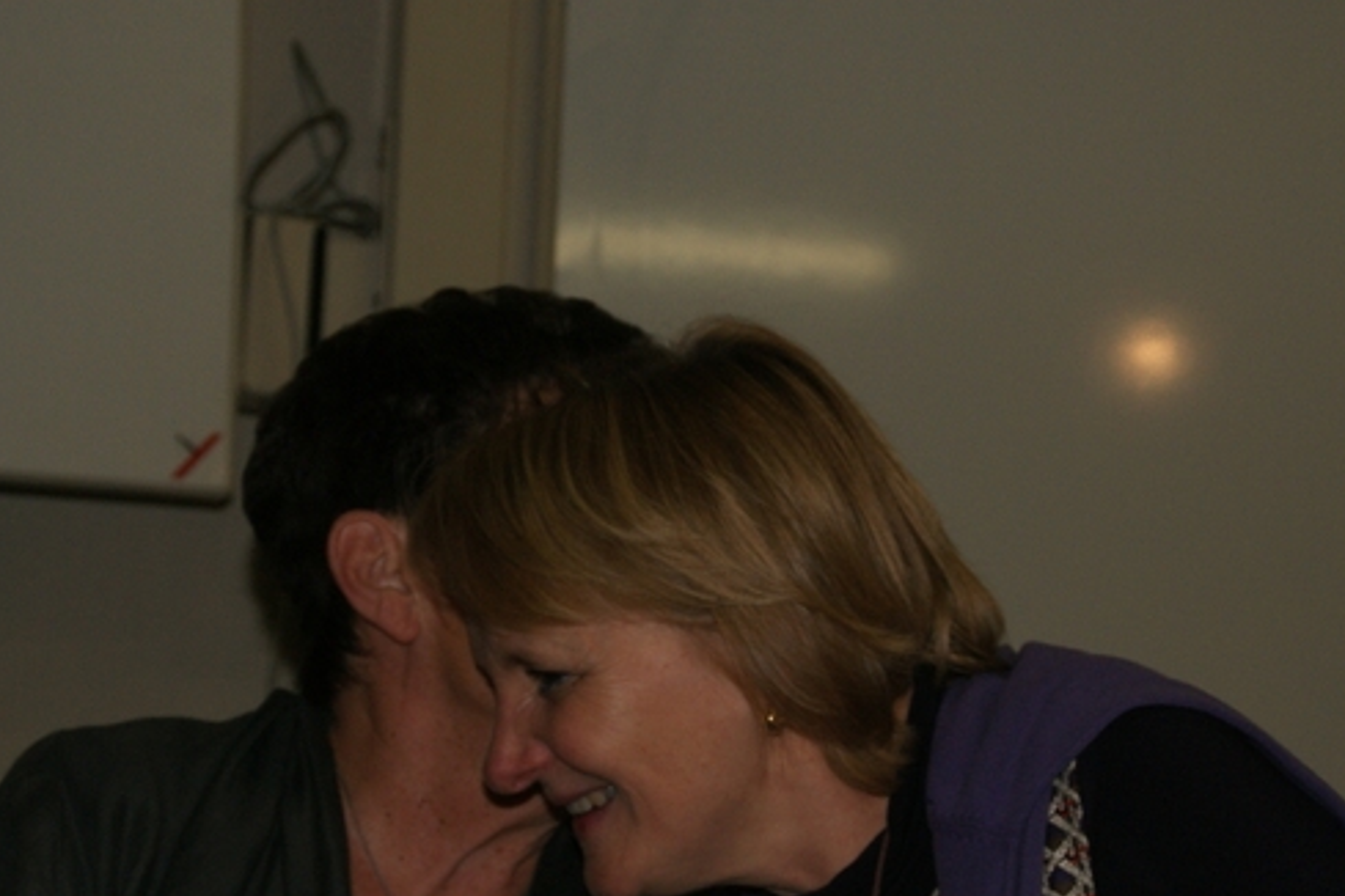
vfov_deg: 14.9
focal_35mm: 92
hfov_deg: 22.1
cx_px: 715
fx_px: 3437
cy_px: 530
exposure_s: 1/80
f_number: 5.6
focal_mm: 50
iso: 400
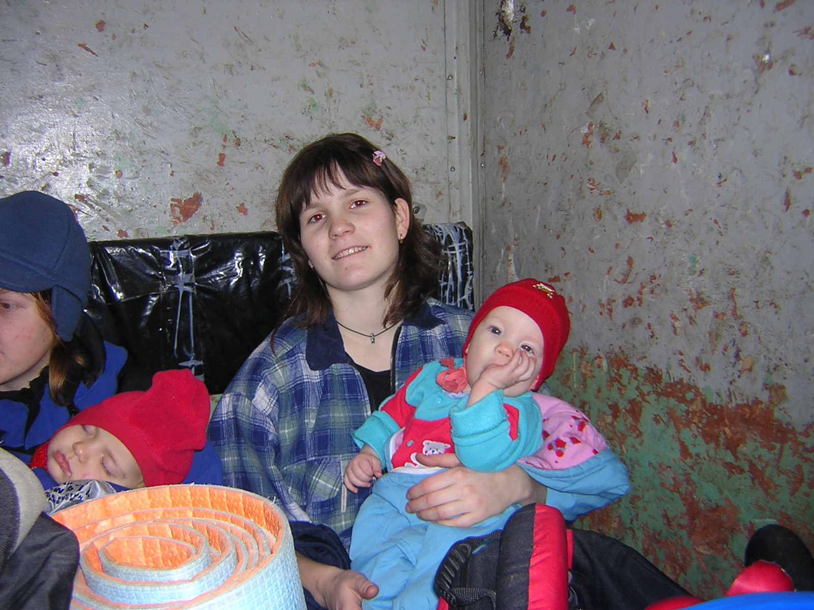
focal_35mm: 36
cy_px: 305
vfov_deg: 39.7
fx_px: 847
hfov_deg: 51.4
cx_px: 407
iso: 100
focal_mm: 4.7
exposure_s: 1/60.1
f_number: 2.6
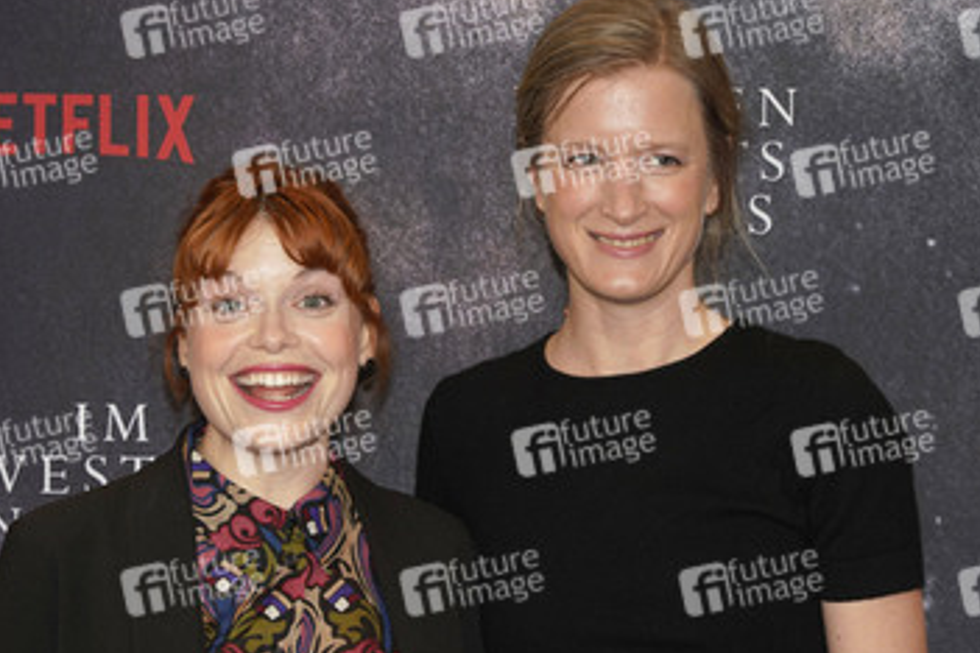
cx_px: 510
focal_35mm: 131
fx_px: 3566
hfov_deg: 15.6
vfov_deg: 10.5
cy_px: 374
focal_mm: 102
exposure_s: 1/160
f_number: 5.6
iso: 320
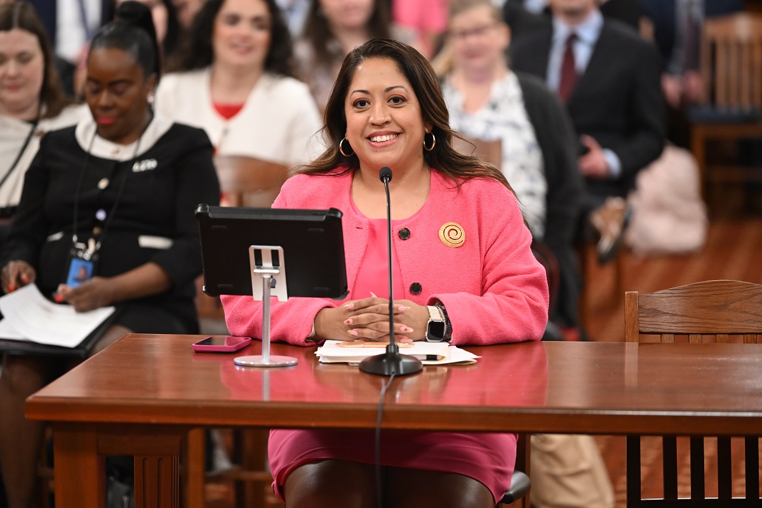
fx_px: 4233
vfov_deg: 6.9
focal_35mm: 200
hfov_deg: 10.3
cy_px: 254
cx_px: 381
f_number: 2.8
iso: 3200
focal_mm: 200
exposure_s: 1/100
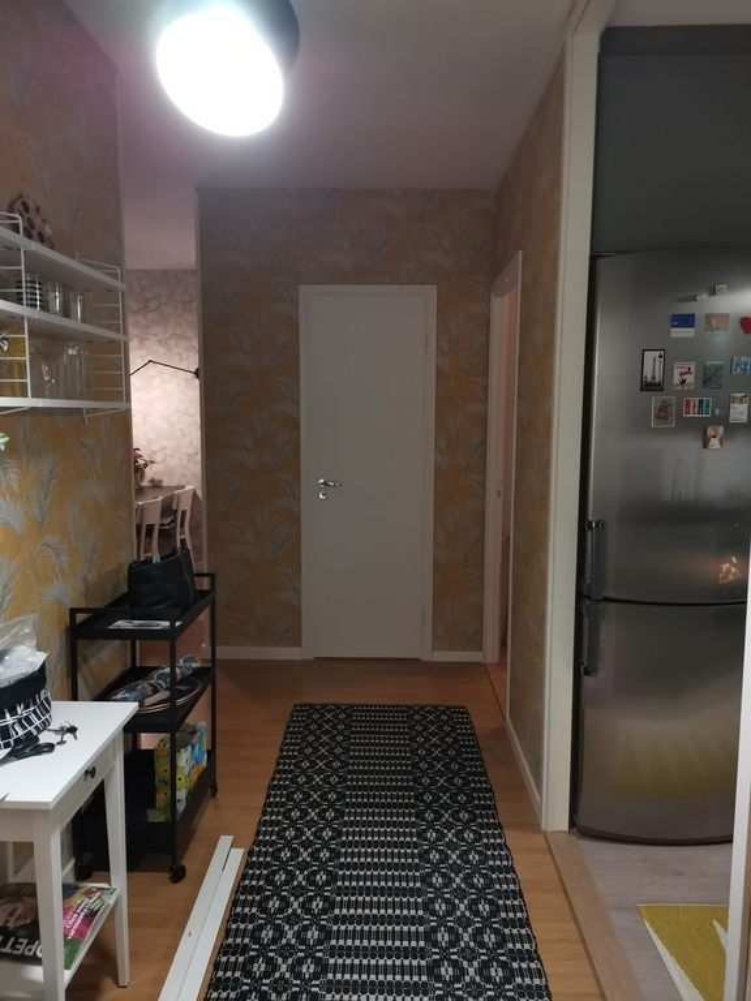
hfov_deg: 53.1
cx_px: 376
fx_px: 752
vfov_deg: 67.3
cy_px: 500
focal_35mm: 26
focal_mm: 4.75
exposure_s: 1/25
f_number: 1.8
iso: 640
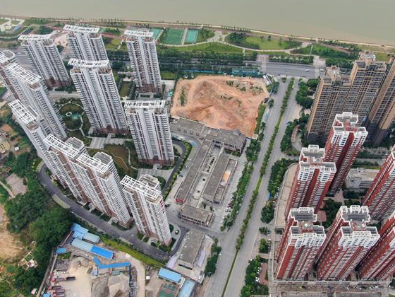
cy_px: 145
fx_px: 342
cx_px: 222
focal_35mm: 30
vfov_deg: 46.8
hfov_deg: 59.8
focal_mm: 4.39
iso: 100
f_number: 2.8
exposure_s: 1/800
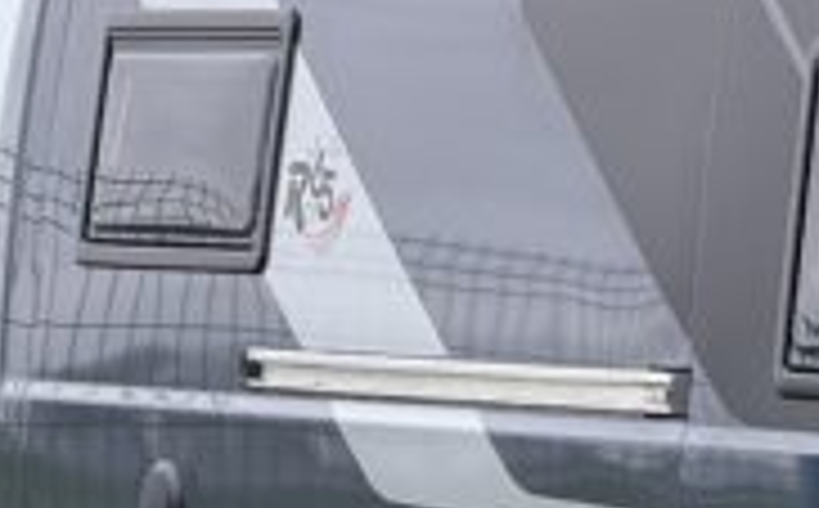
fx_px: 10404
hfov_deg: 4.5
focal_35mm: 467
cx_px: 1575
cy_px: 544
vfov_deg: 2.8
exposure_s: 1/121
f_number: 2.8
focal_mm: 16.89
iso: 50
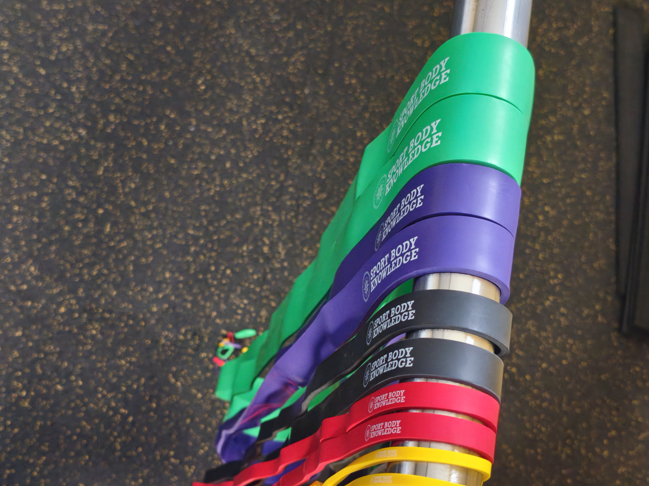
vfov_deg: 30.9
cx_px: 325
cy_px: 244
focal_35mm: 47
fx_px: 881
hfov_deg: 40.4
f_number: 1.6
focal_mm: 6.6
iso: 320
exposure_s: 1/100
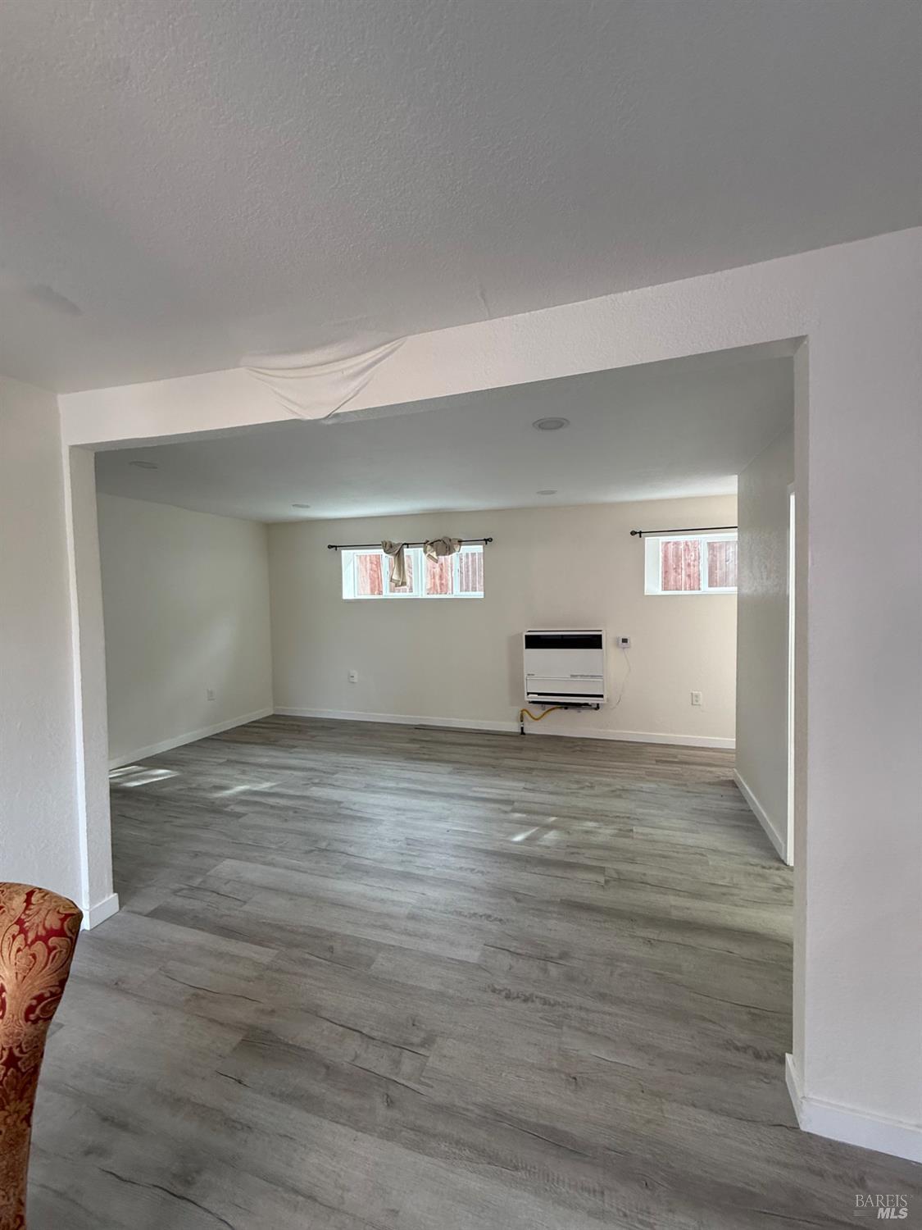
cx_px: 461
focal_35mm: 14
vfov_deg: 102.1
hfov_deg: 85.7
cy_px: 615
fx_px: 497
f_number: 2.2
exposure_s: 1/120
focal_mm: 2.22
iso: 160
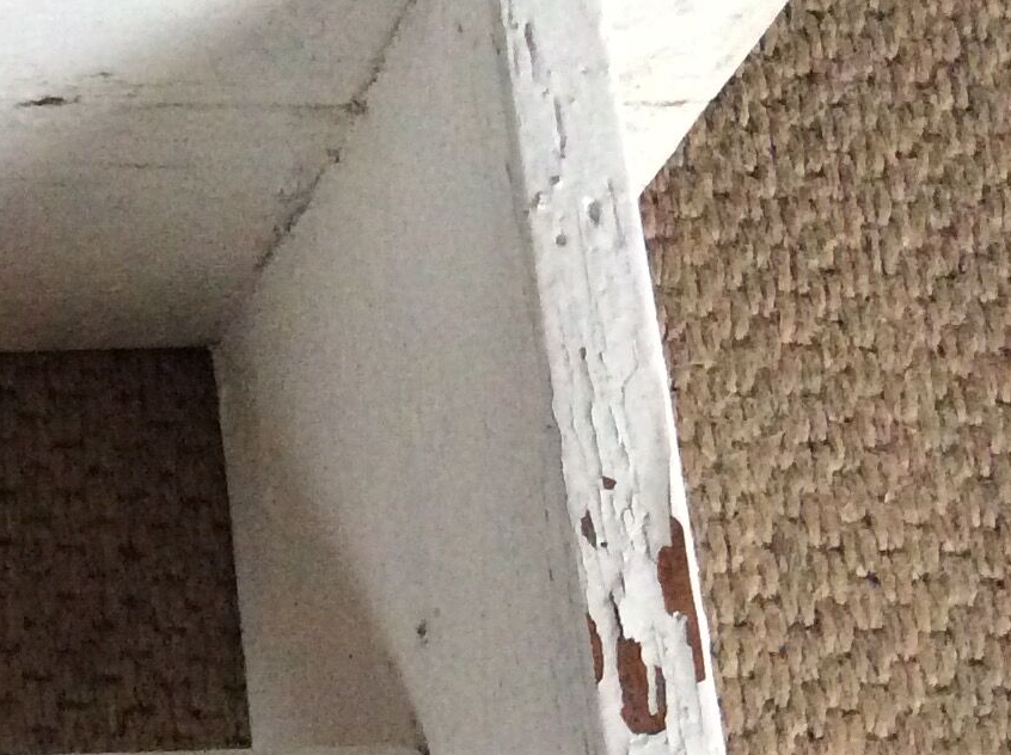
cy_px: 705
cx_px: -406
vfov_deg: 14.9
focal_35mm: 98
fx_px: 2858
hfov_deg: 18.3
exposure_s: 1/25
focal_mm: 3.3
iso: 320
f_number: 2.4
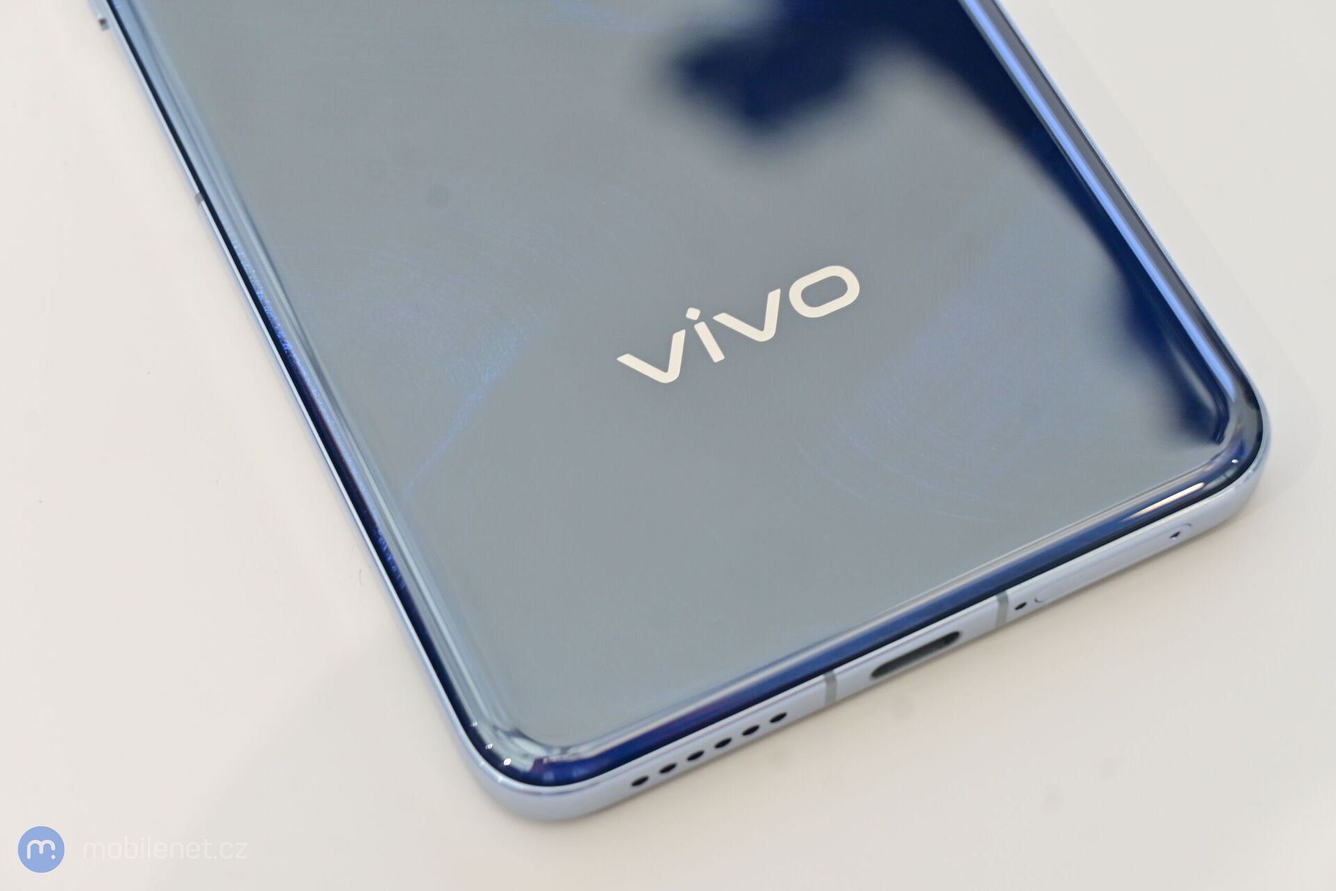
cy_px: 446
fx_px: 2783
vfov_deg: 18.2
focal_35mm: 75
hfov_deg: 27.0
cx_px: 668
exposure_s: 1/60
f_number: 6.3
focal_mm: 50
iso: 320
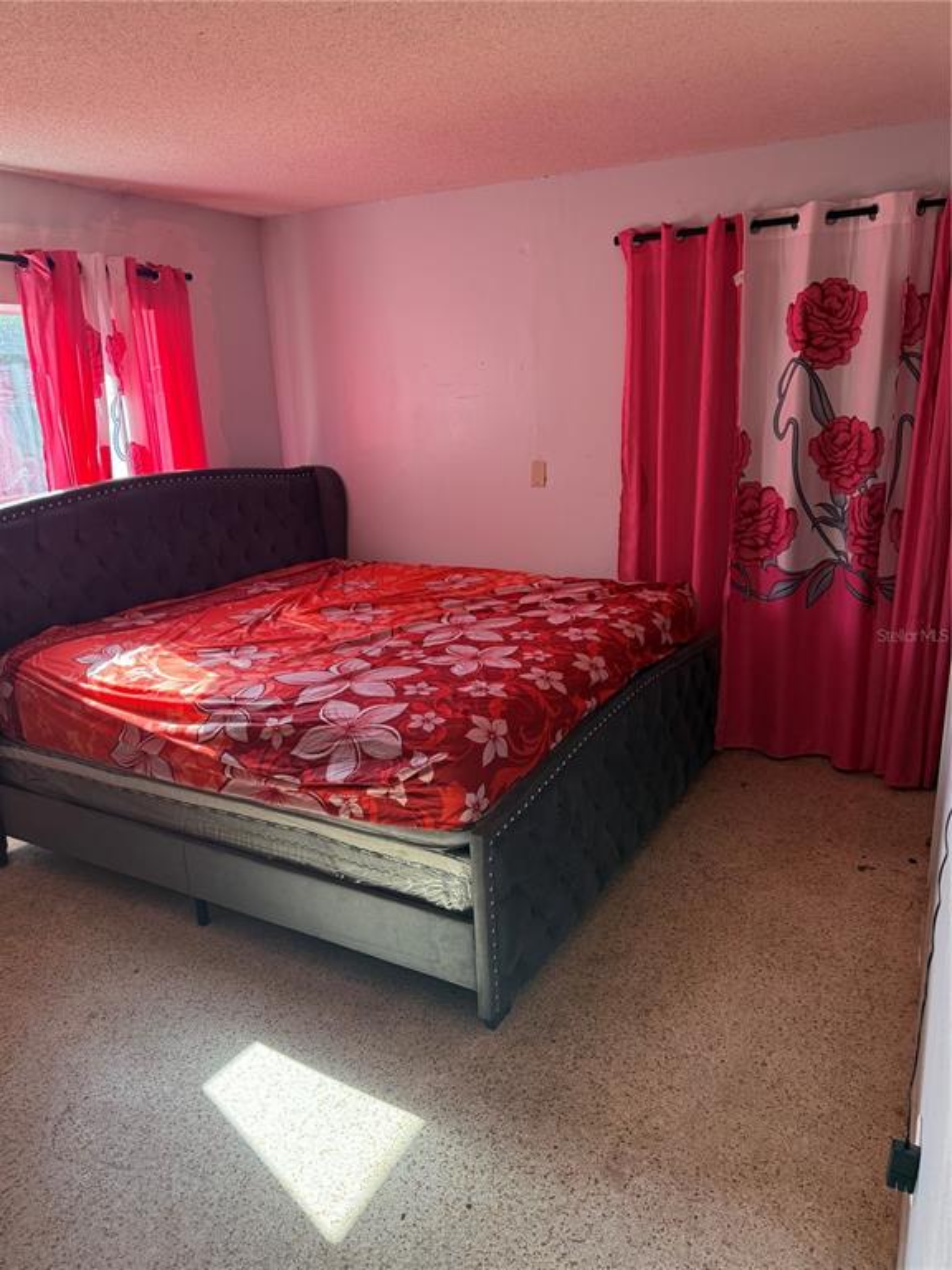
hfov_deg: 56.8
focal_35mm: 24
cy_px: 635
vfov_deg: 71.6
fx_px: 880
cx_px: 476
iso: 200
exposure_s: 1/193
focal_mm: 6.76
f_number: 1.78
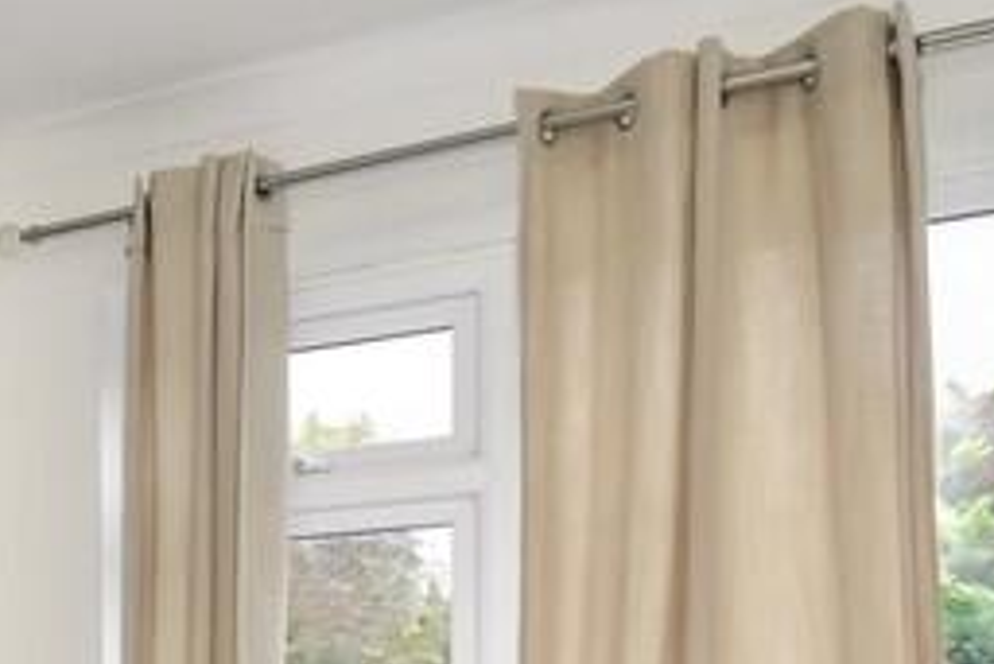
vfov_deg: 21.0
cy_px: 813
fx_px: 1658
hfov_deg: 25.9
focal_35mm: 60
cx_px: -447
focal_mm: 10
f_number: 8
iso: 640
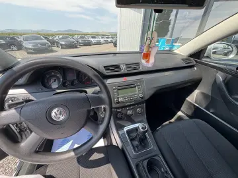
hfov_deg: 102.1
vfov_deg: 85.7
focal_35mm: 14
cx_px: 119
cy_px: 89
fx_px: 96
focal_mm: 2.22
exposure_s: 1/151
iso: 40
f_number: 2.2
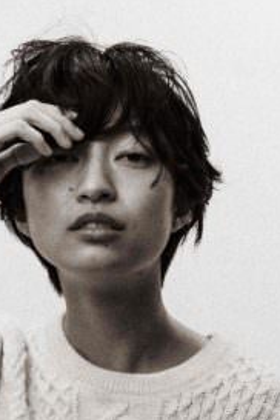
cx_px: 87
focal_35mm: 110
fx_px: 1283
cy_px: 269
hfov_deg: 12.4
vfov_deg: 18.6
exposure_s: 1/125
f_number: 5.6
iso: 125
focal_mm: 50
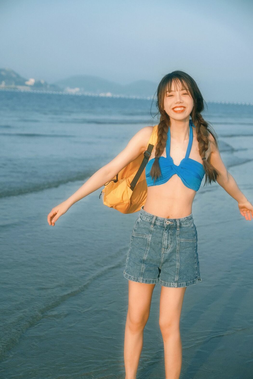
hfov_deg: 20.0
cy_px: 190
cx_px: 126
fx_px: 717
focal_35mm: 68
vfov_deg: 29.7
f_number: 2.8
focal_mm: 45.5
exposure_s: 1/1000
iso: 160
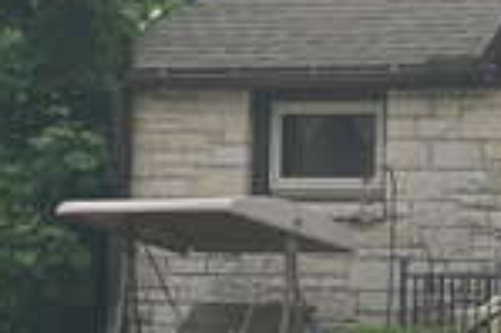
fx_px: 4138
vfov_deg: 4.6
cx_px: 1113
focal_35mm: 298
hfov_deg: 6.6
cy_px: -8
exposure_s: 1/250
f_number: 7.1
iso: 100
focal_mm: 37
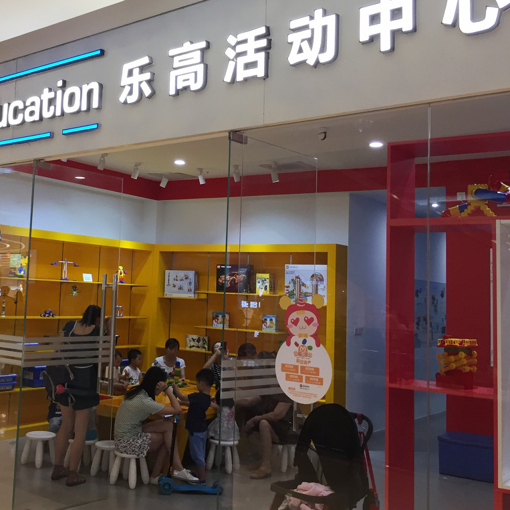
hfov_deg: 38.4
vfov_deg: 39.1
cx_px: 140
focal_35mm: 43
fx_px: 717
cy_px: 217
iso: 50
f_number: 2.2
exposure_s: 1/33
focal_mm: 4.15
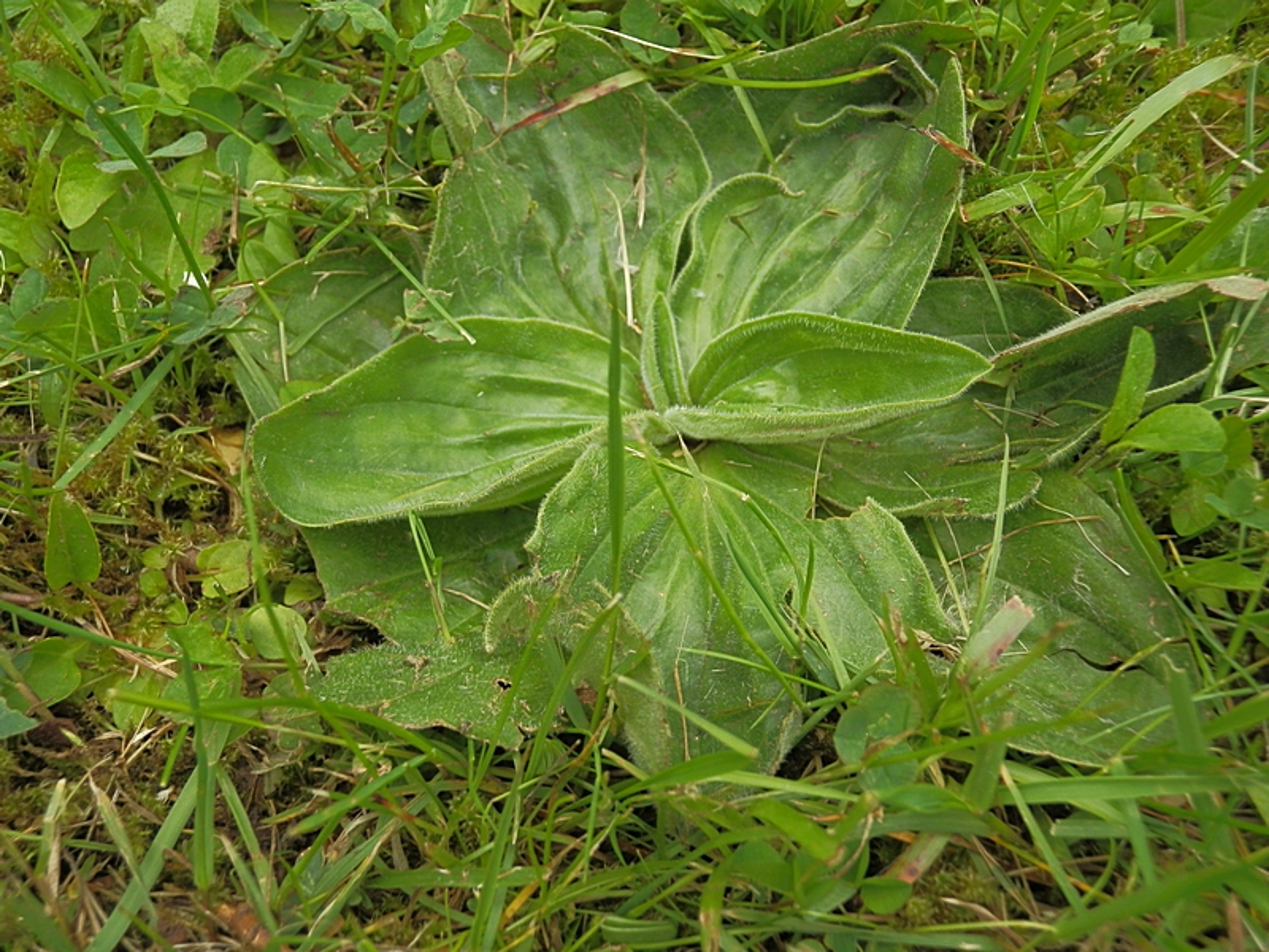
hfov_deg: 50.1
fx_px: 1356
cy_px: 476
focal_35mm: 37
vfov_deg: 38.7
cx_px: 634
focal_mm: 6.7
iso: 160
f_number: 3.9
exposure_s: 1/320
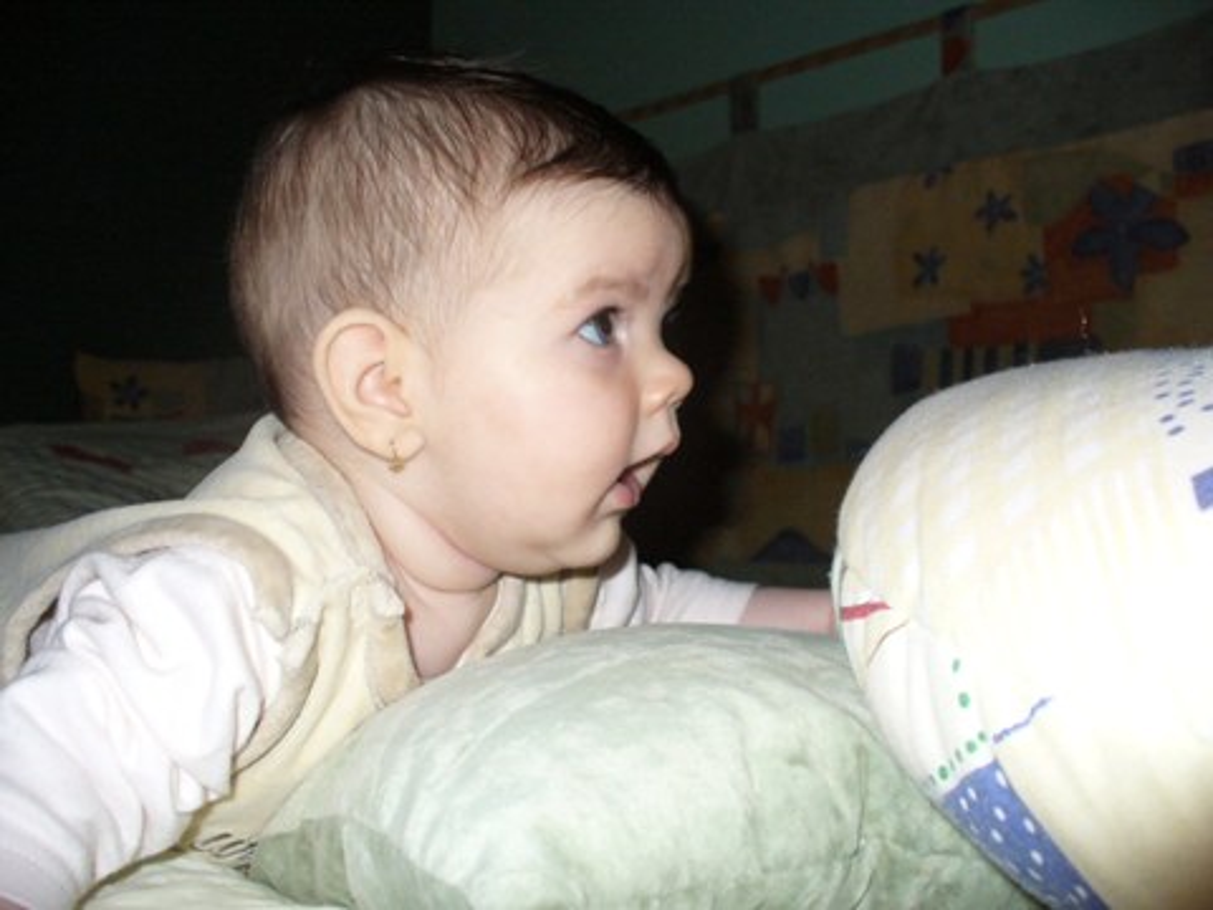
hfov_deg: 50.1
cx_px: 606
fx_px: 1297
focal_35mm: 37
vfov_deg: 38.7
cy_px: 455
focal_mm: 6.1
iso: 200
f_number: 2.8
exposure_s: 1/60
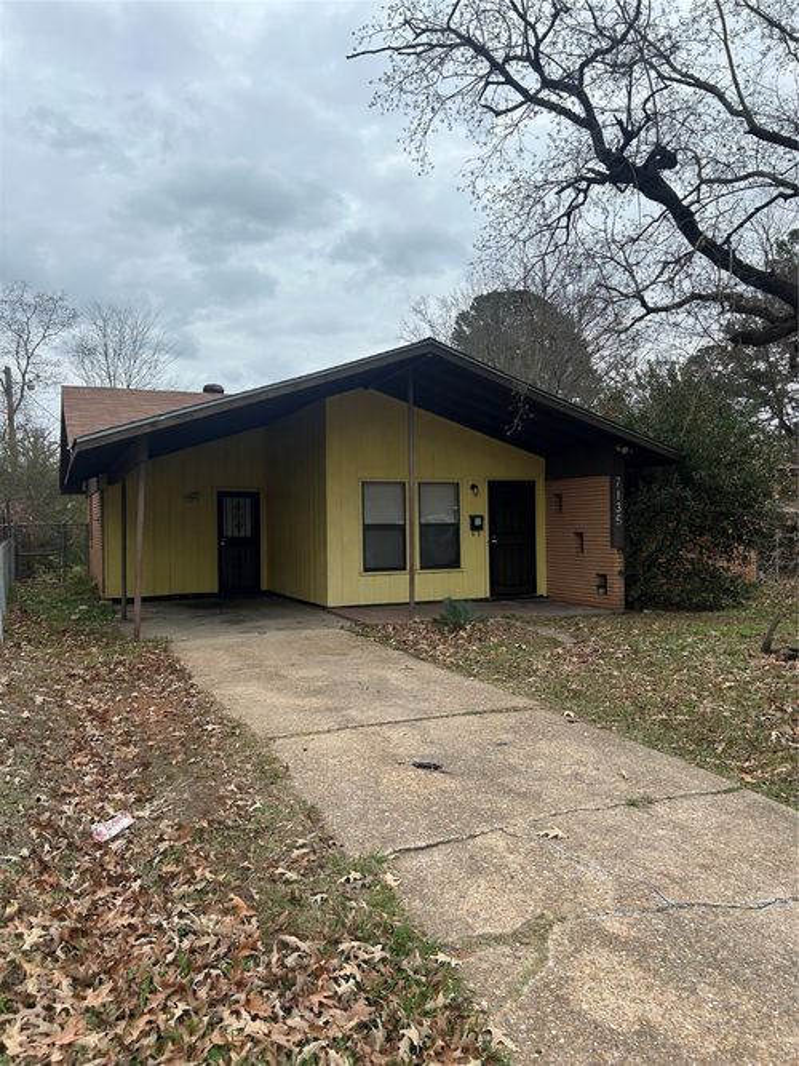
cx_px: 400
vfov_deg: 67.3
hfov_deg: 53.0
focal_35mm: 26
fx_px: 800
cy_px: 533
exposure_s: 1/2208
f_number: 1.5
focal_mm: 5.7
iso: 50
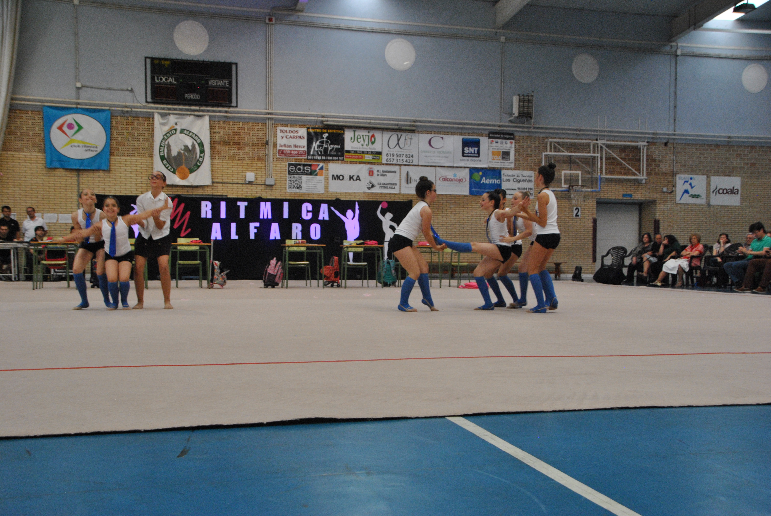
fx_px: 933
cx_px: 386
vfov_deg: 30.9
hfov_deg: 44.9
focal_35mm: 44
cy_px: 258
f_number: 6.3
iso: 800
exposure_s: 1/125
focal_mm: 29
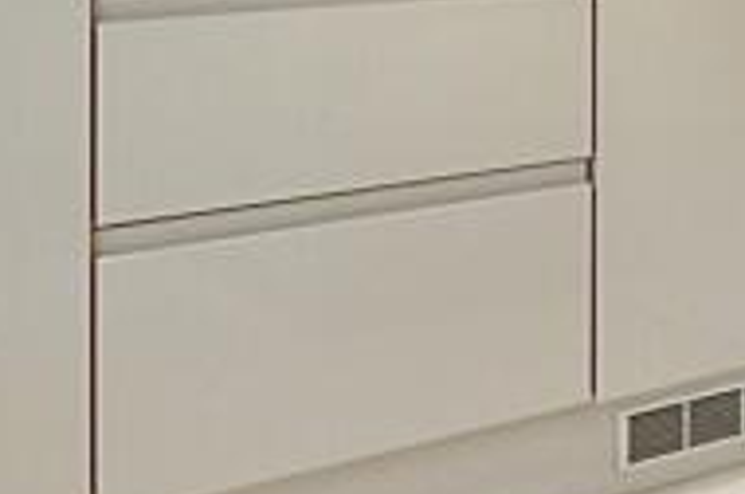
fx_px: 1673
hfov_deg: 22.4
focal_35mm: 81
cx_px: 980
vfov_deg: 15.8
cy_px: -190
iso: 400
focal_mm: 10
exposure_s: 1/100
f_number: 5
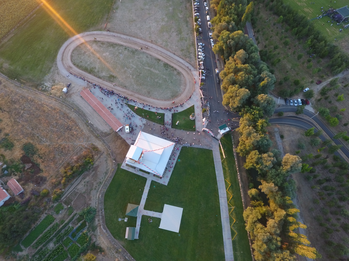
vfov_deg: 66.0
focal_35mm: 20
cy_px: 130
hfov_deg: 81.7
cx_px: 174
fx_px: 202
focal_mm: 3.61
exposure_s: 1/60
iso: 196
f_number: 2.8
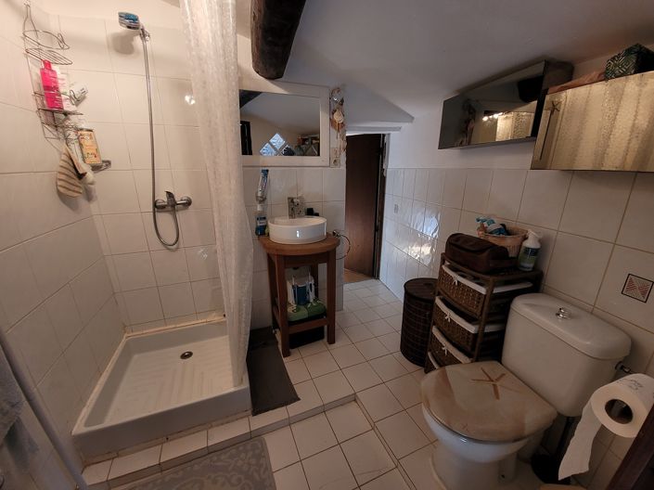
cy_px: 245
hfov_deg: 106.2
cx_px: 327
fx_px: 245
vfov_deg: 89.9
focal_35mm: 13
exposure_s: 1/50
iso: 80
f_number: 2.2
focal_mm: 1.74
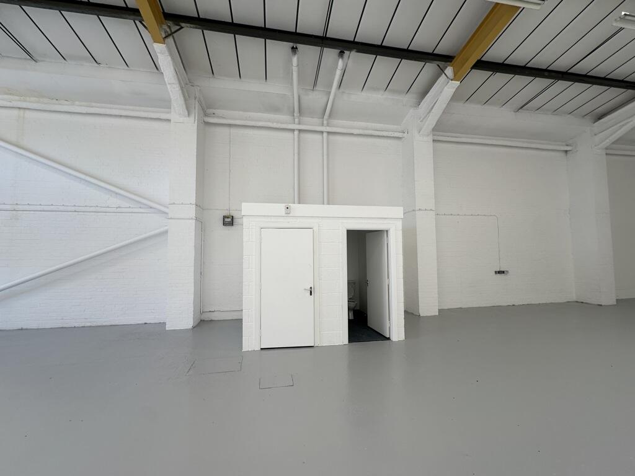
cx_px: 318
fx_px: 257
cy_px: 238
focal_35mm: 14
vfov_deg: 85.7
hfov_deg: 102.1
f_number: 2.2
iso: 40
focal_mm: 2.22
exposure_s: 1/99
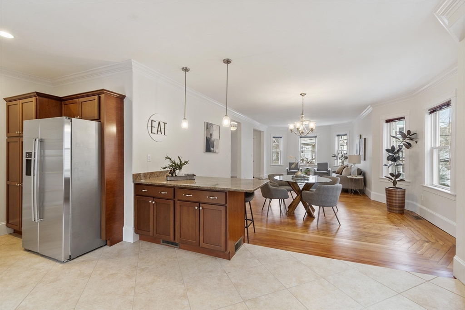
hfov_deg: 100.4
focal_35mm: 15
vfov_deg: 77.3
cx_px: 232
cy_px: 155
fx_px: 194
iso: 320
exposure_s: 1/1.67
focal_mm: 10
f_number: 8
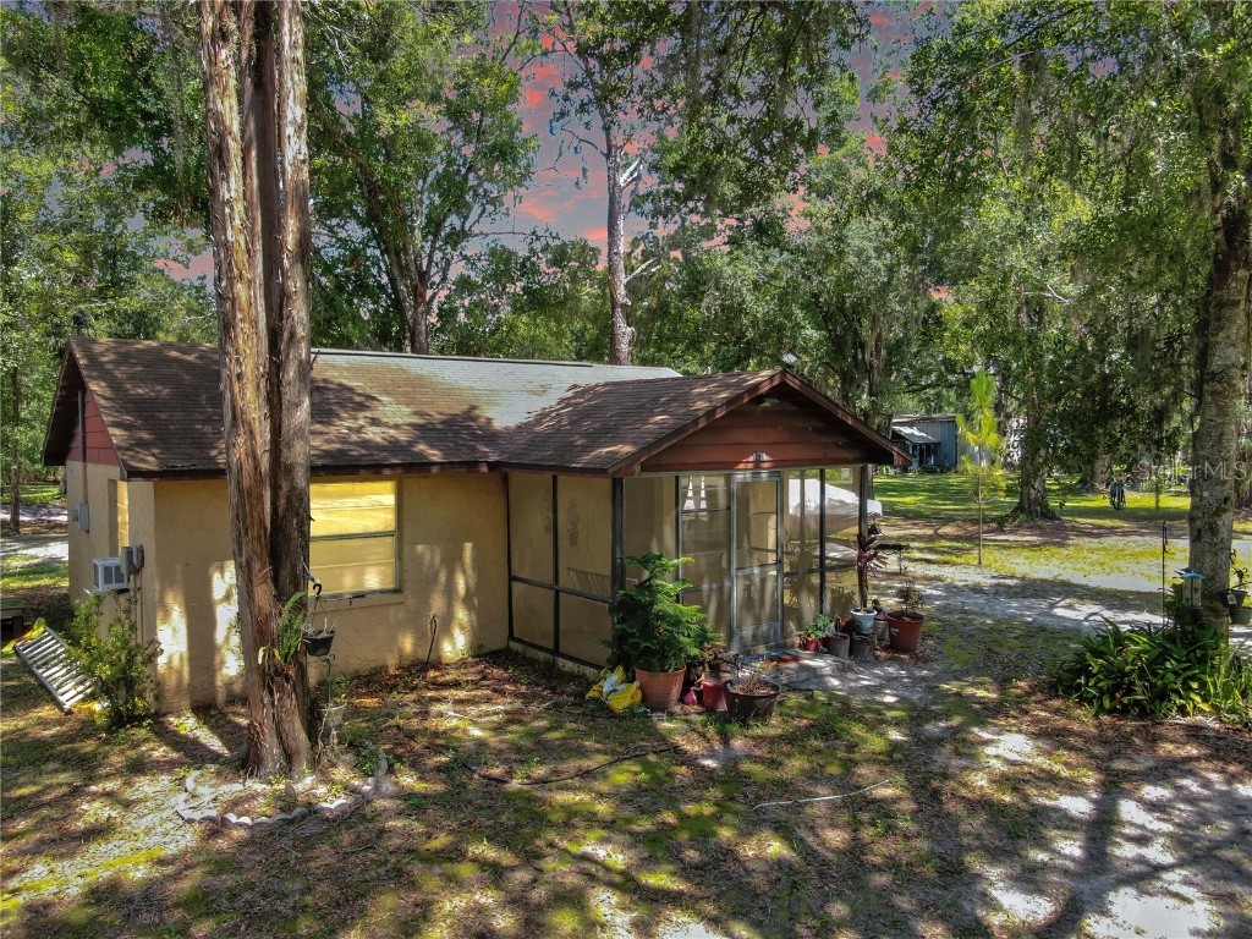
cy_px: 470
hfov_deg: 71.6
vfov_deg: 56.8
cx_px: 626
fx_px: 868
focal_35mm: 24
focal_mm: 4.39
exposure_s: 1/160
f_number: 2.8
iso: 100
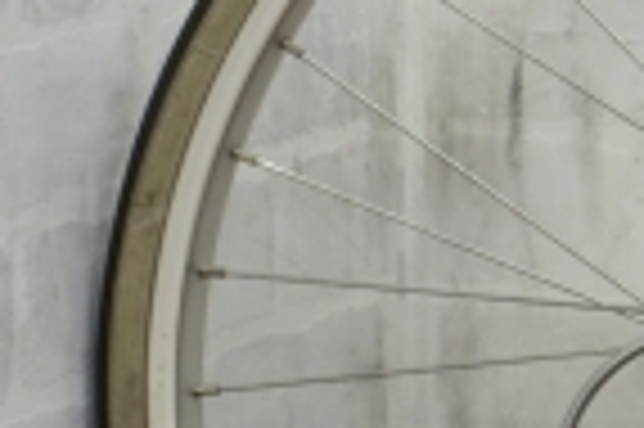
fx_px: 4610
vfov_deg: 5.3
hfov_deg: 6.9
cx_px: 2193
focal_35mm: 258
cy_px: -239
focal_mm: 24
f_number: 5
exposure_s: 1/50
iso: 200
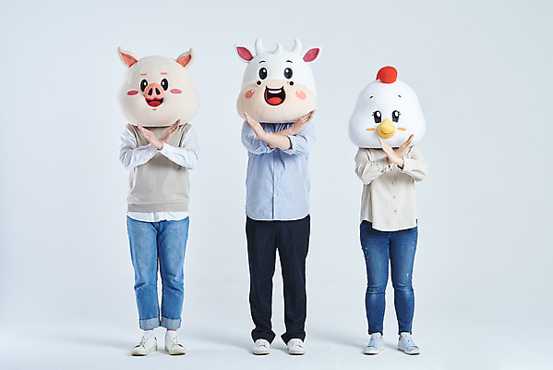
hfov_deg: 33.4
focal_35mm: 60
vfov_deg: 22.6
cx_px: 276
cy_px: 185
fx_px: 922
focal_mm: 60
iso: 100
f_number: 14
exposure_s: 1/125
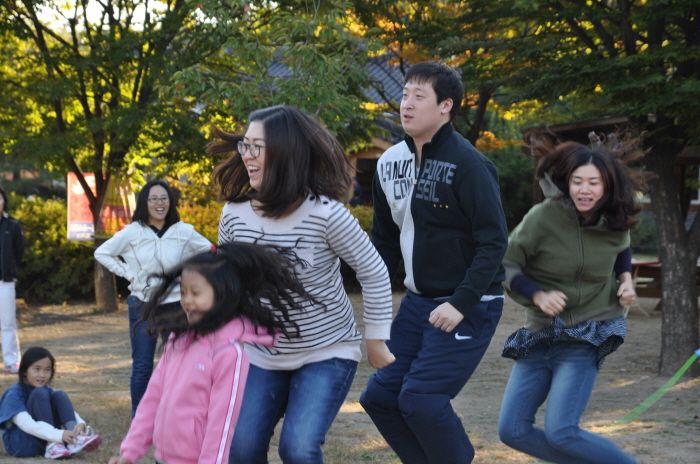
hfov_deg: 19.5
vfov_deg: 13.0
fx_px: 2038
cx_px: 350
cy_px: 232
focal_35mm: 105
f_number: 5.6
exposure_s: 1/125
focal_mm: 70
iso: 250
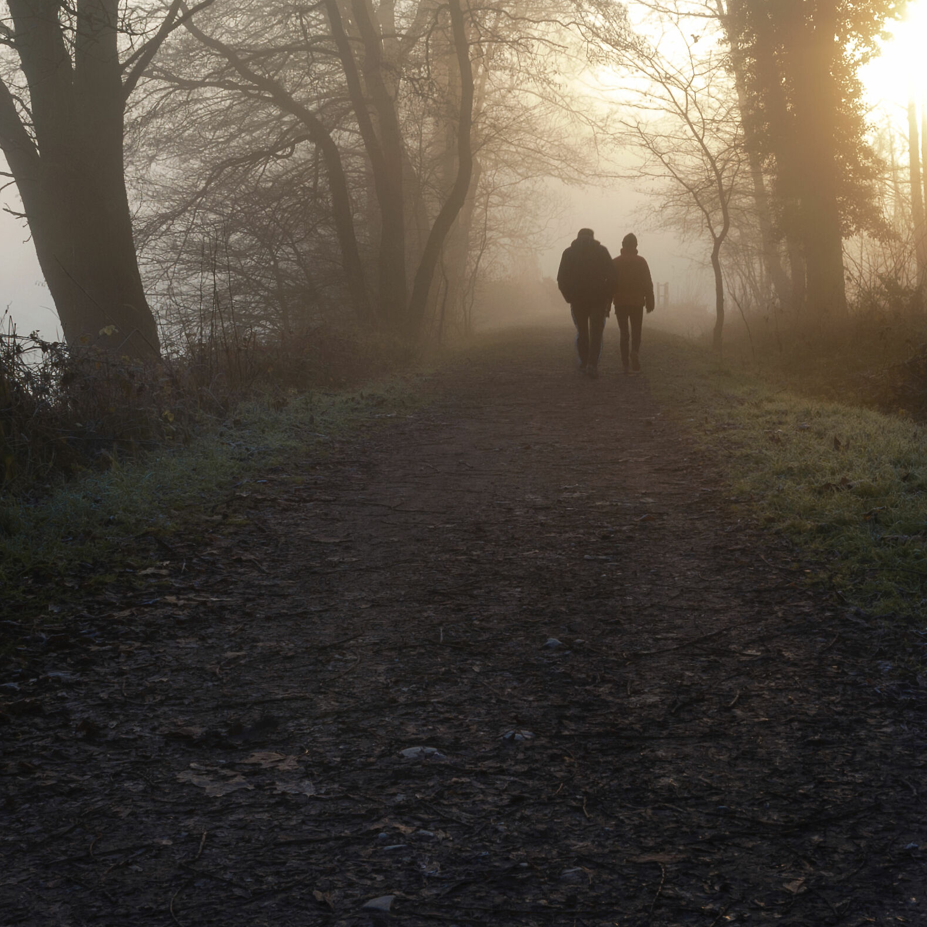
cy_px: 534
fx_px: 939
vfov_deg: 52.3
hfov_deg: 52.5
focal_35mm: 31
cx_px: 467
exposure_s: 1/20
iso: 100
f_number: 10
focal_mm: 16
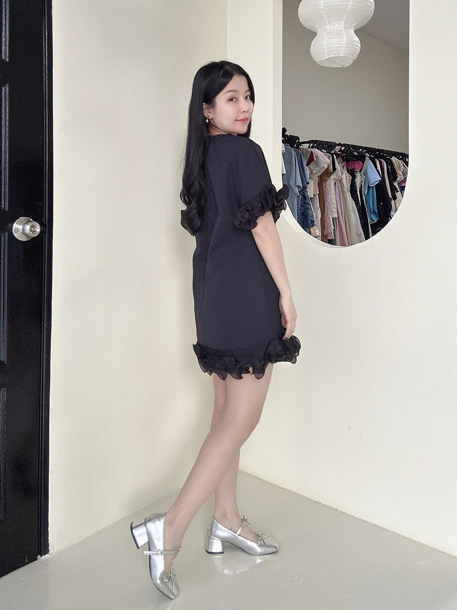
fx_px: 405
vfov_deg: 73.9
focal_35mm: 23
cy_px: 305
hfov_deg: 58.9
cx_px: 228
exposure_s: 1/62
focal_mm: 2.69
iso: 80
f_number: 1.9
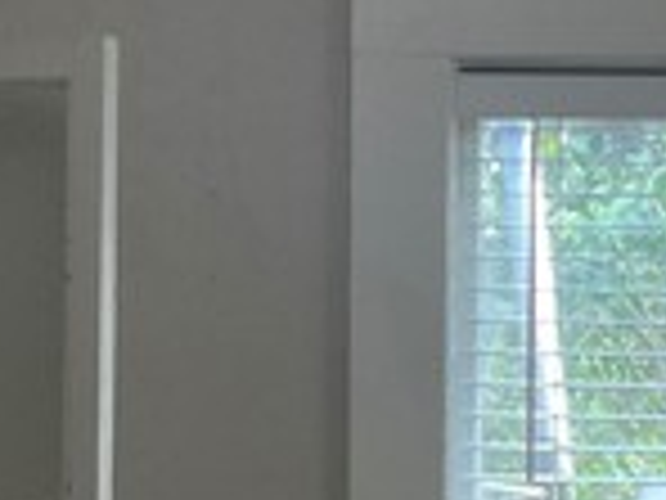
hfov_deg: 15.8
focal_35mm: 125
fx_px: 2405
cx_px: 288
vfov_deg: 11.7
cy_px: 527
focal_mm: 3
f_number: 1.8
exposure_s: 1/60
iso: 250
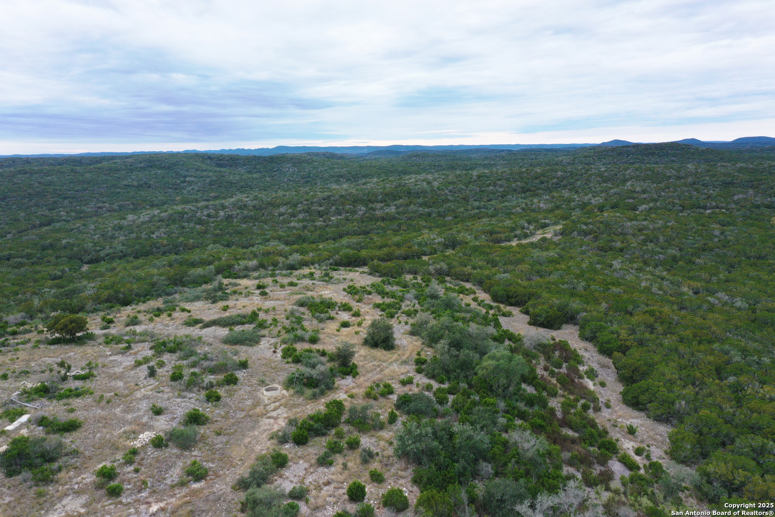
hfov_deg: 65.5
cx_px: 388
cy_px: 258
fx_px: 603
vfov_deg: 46.4
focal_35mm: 28
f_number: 8
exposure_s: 1/3
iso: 200
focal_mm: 10.26
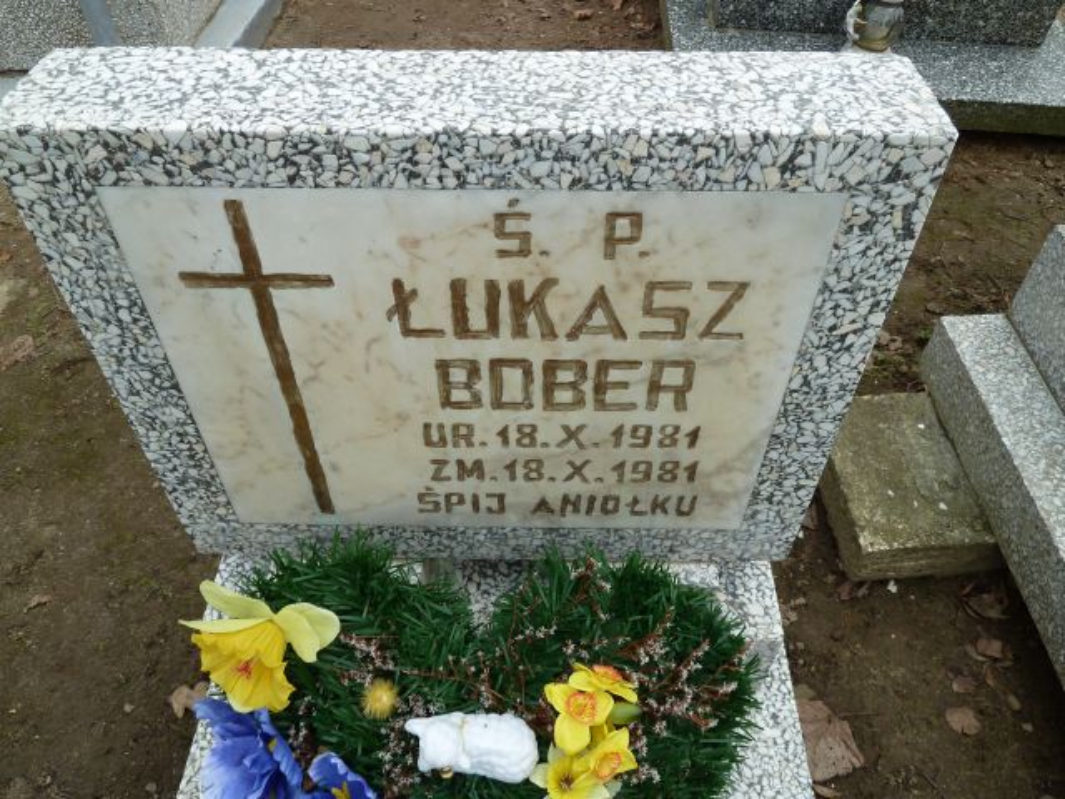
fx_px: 769
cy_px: 400
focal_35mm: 25
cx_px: 532
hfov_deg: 69.4
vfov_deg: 54.9
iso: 80
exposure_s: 1/200
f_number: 4
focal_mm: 4.1
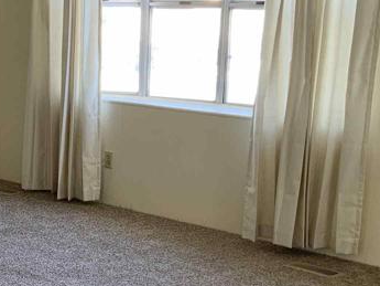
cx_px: 10
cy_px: 256
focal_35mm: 86
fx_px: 944
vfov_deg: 16.9
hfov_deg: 22.0
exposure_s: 1/60
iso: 40
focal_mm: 3
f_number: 1.8
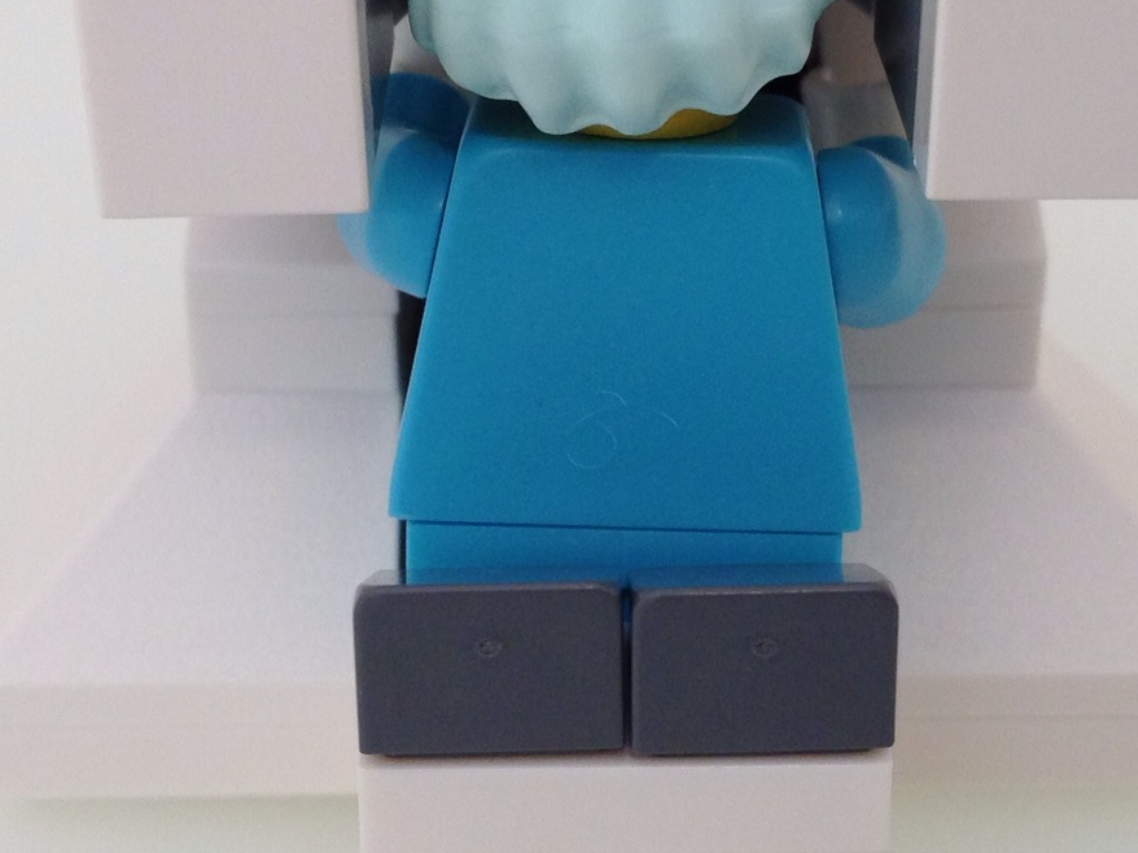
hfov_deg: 25.3
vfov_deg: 19.1
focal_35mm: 77
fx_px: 2531
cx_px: 658
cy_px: 277
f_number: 2.4
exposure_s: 1/120
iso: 100
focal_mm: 4.13
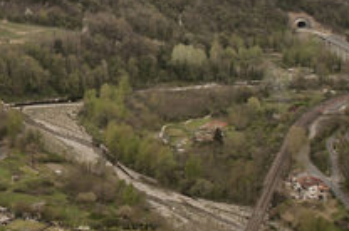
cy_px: 17
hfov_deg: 15.8
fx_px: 1171
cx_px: -143
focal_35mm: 121
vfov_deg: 11.2
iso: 200
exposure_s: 1/250
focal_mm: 28
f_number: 8
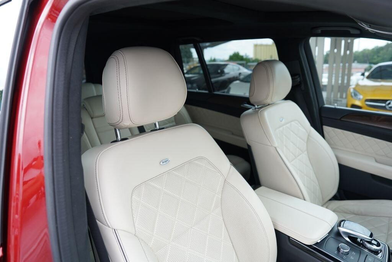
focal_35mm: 24
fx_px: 261
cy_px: 131
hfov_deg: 73.7
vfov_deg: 53.1
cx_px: 196
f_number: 4
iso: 100
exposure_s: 1/60
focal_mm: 24
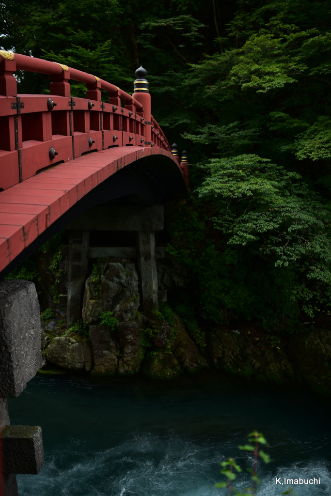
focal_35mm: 35
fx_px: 483
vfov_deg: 54.4
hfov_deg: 37.9
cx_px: 166
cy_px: 248
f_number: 2
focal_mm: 35
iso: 64
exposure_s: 1/125
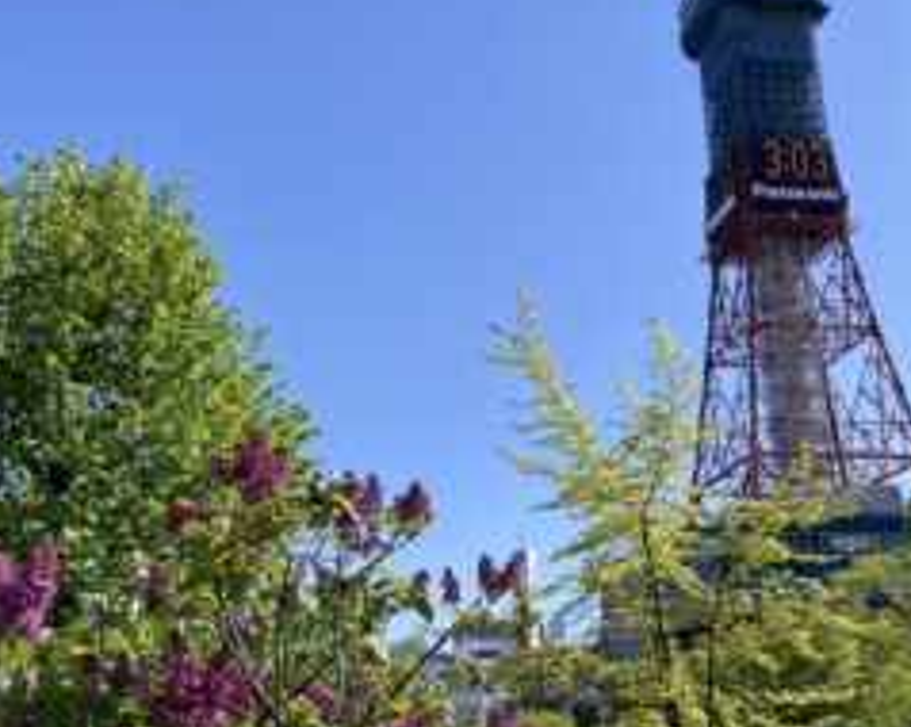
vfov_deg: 30.8
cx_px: 394
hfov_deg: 38.0
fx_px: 1320
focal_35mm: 49
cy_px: 339
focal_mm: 3.99
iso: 20
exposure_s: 1/1499
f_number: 1.8
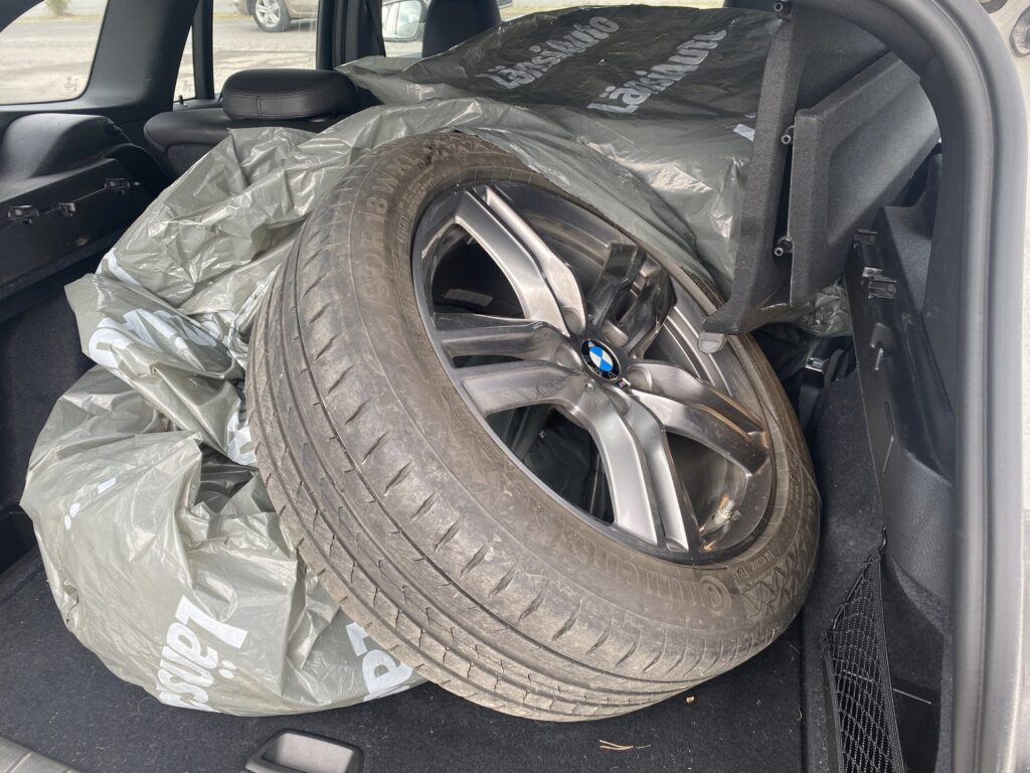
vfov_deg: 53.1
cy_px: 386
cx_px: 515
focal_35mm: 26
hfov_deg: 67.3
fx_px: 774
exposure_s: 1/126
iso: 32
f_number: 1.8
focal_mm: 4.25
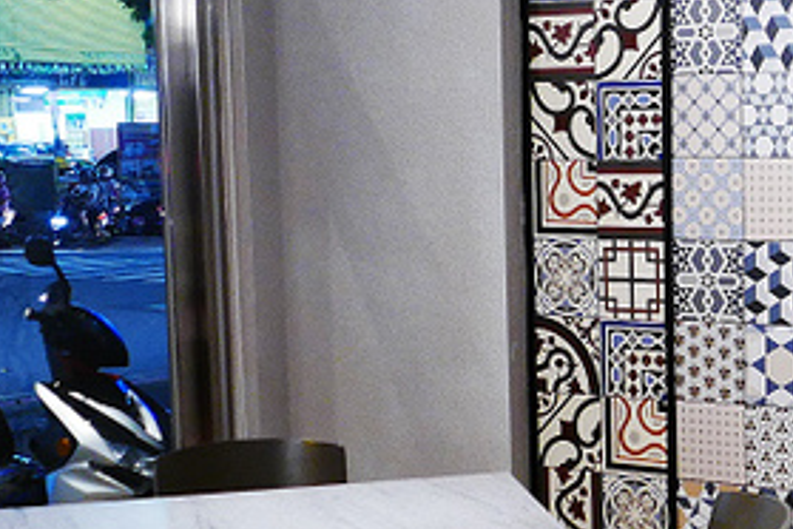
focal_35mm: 73
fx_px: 1608
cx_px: 802
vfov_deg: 18.6
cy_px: 330
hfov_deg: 26.2
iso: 1000
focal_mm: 10.9
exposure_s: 1/60
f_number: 1.7
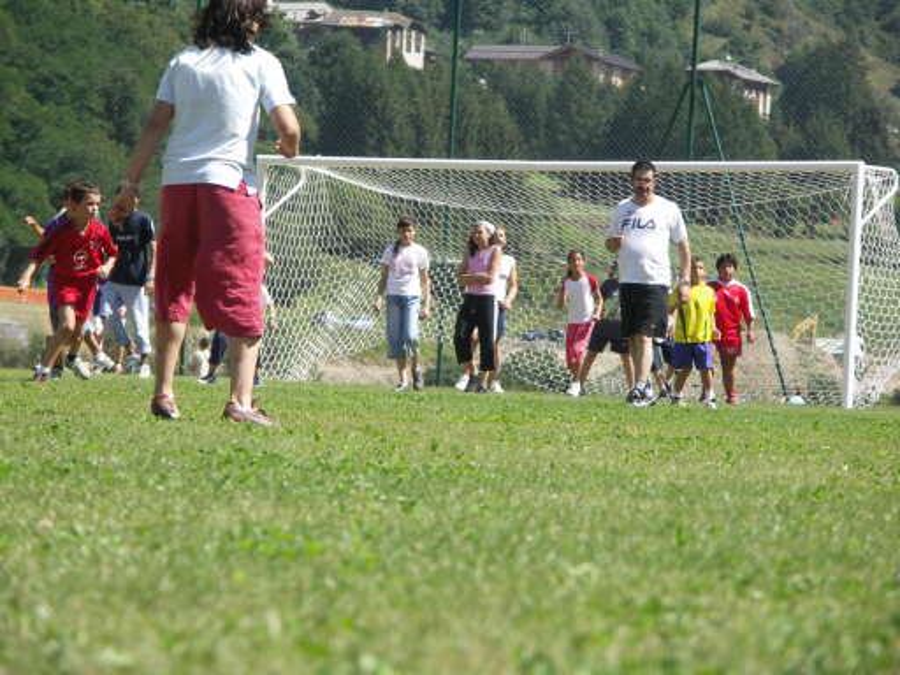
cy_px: 338
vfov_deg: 7.7
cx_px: 450
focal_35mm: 194
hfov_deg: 10.2
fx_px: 5044
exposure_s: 1/500
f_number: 3.5
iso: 80
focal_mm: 50.1
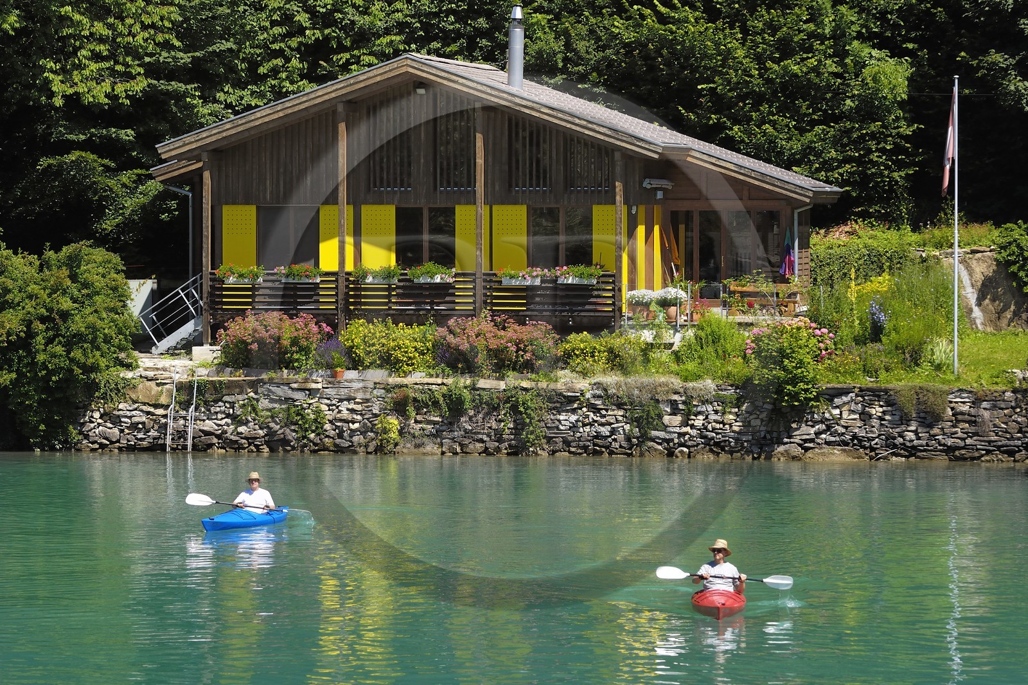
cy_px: 342
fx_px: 4068
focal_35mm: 142
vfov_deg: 9.6
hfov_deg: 14.4
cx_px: 514
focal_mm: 95
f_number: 4.8
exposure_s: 1/400
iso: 125
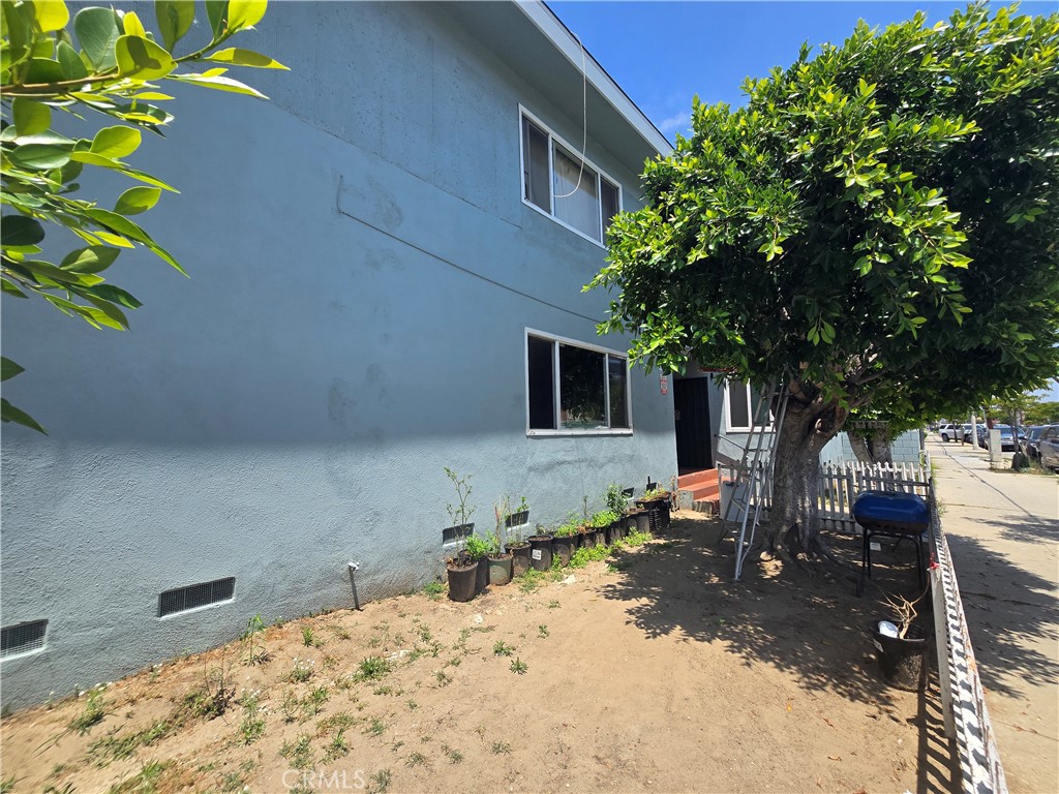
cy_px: 397
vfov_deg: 89.9
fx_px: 398
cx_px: 530
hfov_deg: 106.2
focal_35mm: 13
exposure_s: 1/1529
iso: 50
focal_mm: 2.2
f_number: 2.2
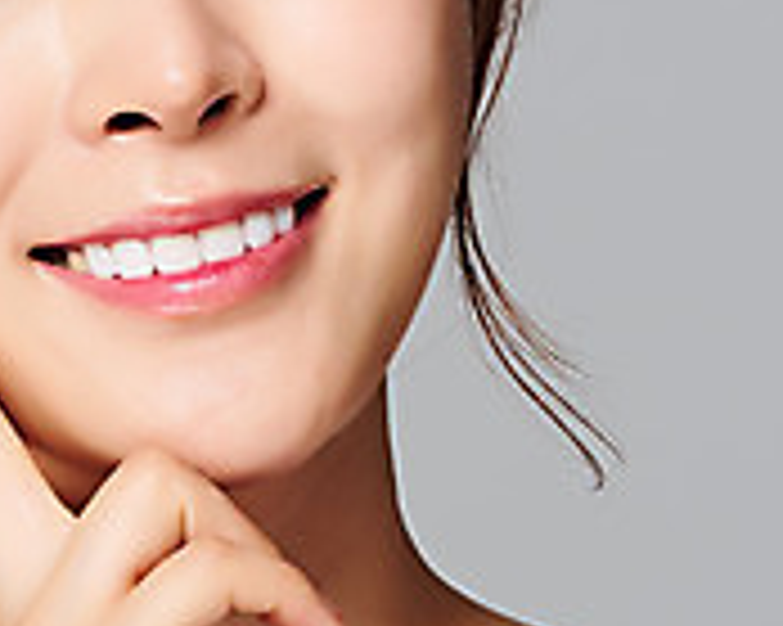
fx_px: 7875
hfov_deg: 5.7
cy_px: 243
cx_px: 106
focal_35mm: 340
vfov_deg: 4.5
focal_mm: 105
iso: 64
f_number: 16
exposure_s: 1/125
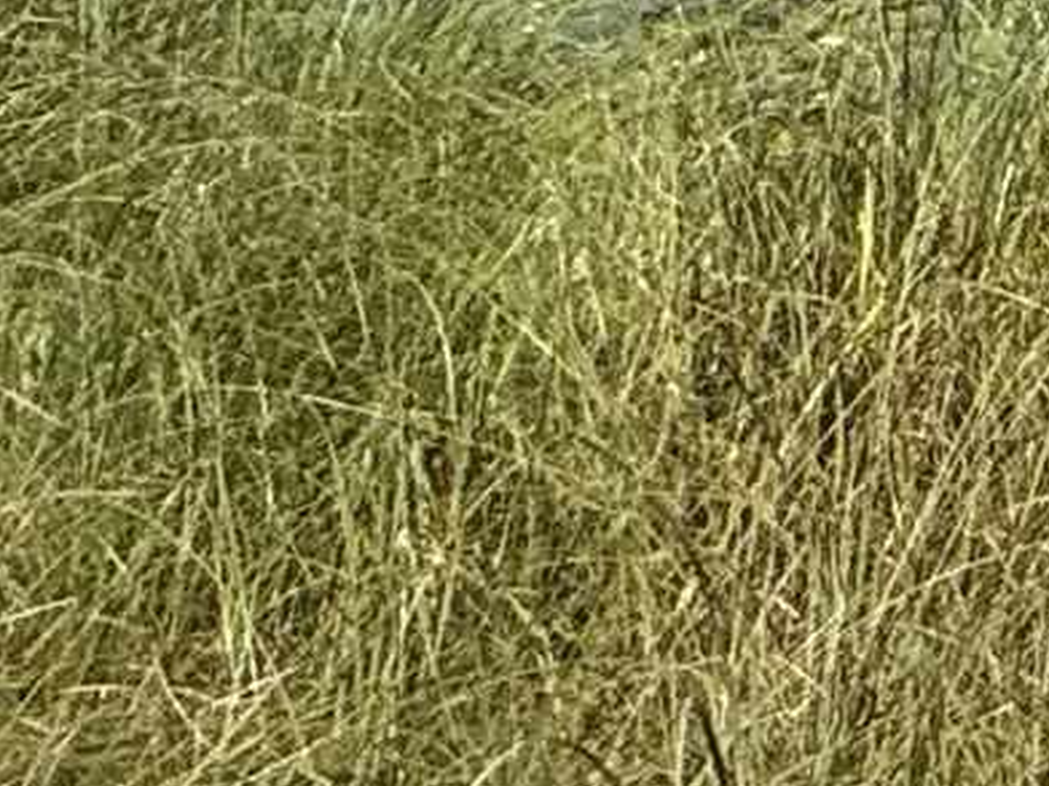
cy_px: -1427
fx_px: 3332
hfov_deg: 11.0
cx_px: 3214
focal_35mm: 110
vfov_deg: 10.4
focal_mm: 2.22
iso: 50
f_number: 2.2
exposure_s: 1/2092
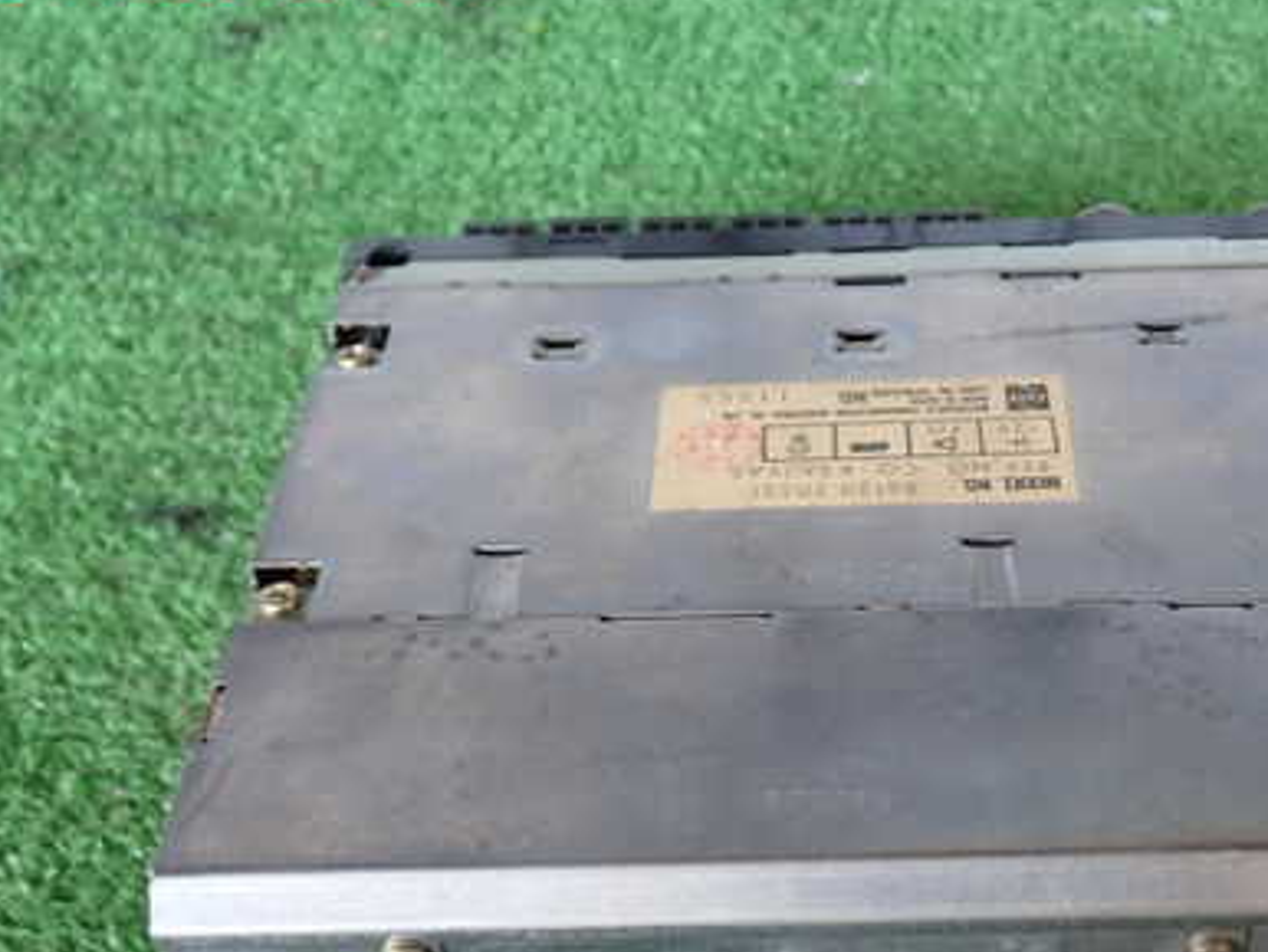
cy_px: 666
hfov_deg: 32.4
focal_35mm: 59
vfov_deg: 24.7
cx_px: 851
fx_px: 2163
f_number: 2.7
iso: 200
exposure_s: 1/80
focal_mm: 6.83
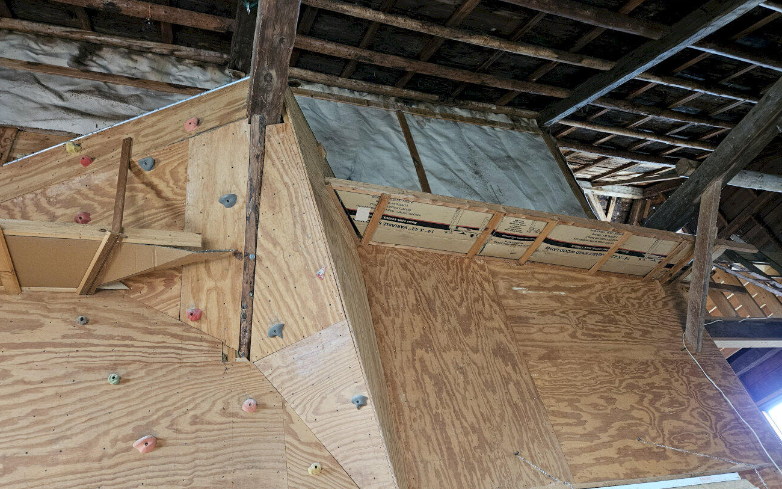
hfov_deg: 72.5
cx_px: 384
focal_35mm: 25
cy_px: 264
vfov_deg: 49.2
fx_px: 533
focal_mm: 5.4
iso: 640
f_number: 1.8
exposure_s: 1/30
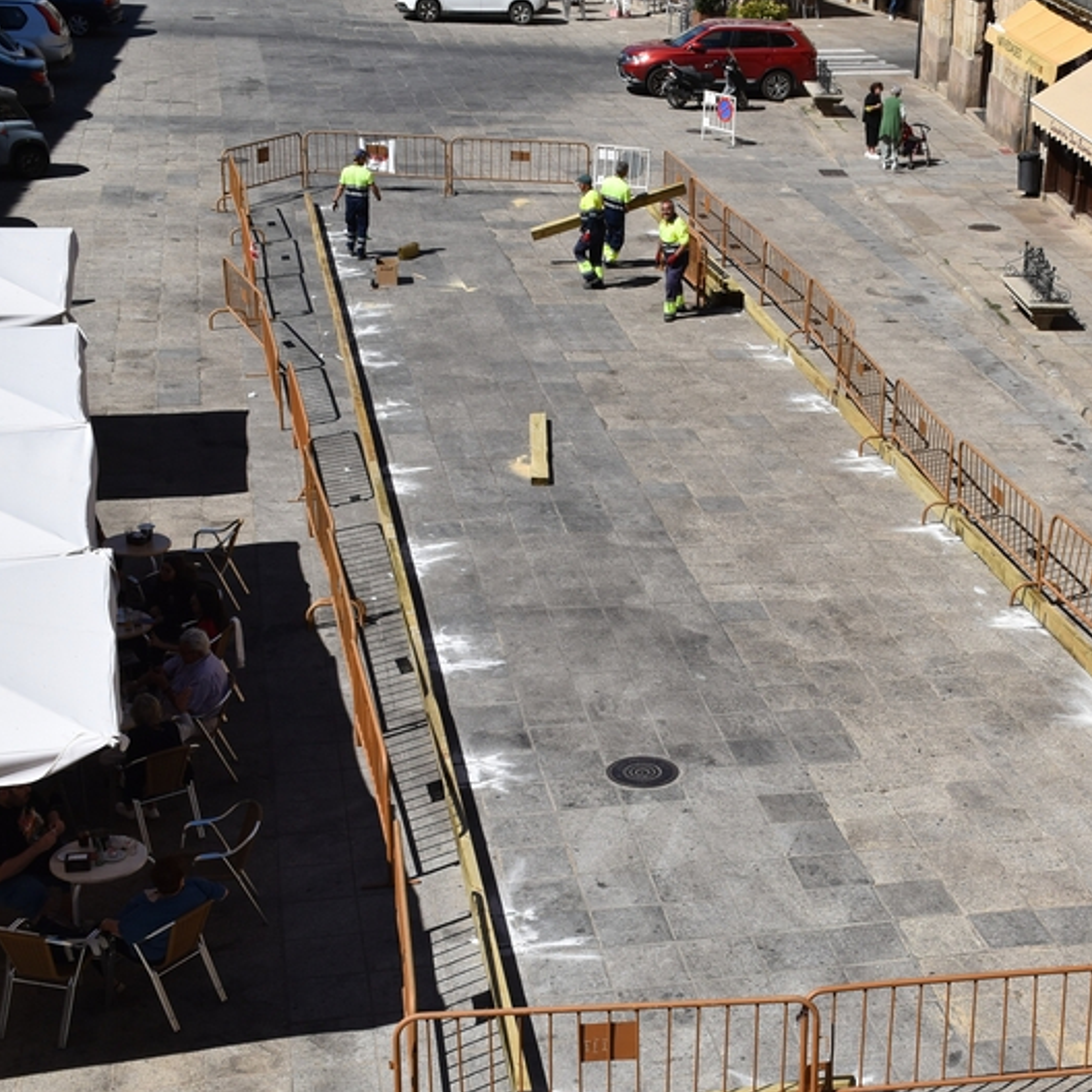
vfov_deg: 29.2
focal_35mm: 59
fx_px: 2096
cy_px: 612
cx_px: 829
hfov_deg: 28.7
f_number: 10
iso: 200
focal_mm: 27
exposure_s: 1/400
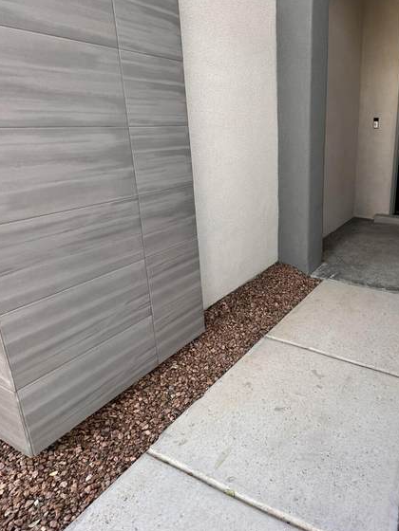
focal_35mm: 24
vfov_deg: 71.3
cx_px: 321
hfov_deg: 53.0
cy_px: 233
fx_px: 369
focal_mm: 2.22
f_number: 2.2
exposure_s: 1/193
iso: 40
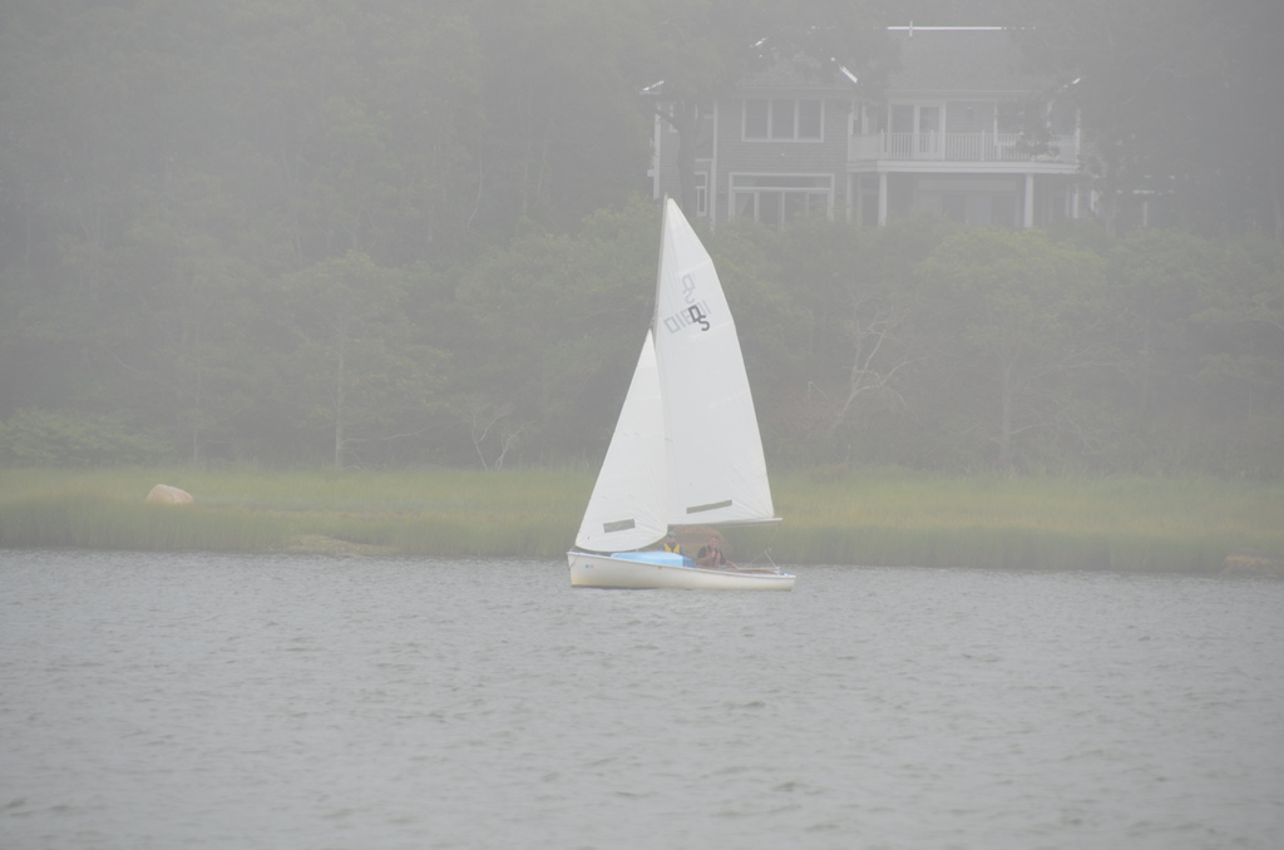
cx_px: 642
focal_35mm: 300
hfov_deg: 6.9
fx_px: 10677
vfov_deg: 4.6
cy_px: 425
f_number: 6.3
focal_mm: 200
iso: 200
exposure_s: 1/640
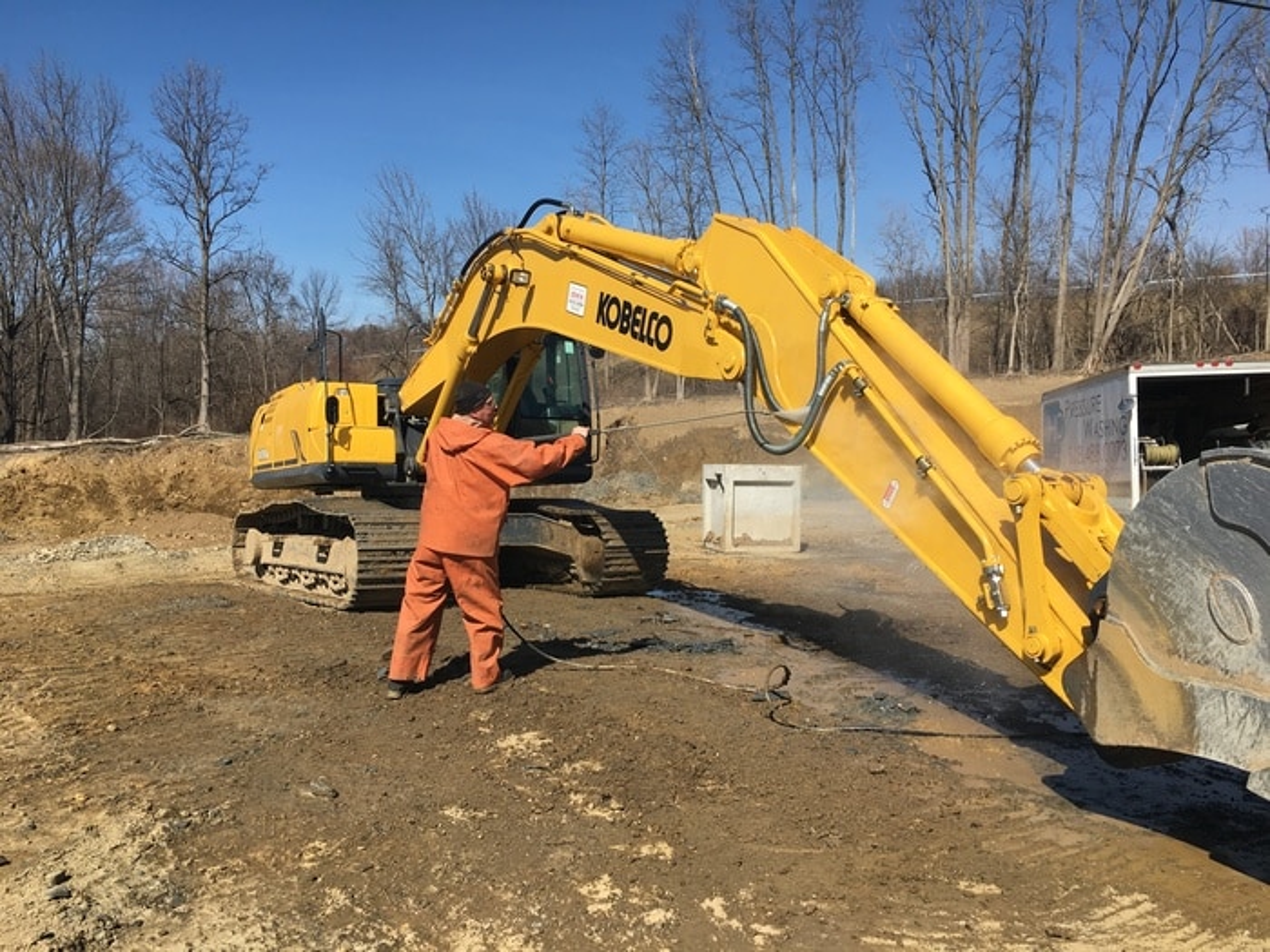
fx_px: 1064
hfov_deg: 61.7
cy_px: 476
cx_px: 635
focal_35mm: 29
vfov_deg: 48.2
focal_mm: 4.15
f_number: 2.2
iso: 25
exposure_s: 1/1709
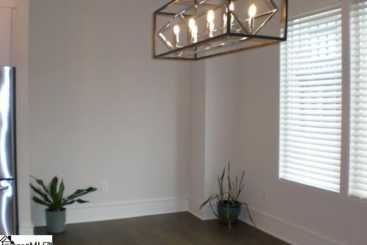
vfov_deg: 33.4
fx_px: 408
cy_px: 113
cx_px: 185
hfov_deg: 48.4
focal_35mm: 40
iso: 100
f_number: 3.1
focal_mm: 6.3
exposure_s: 1/80
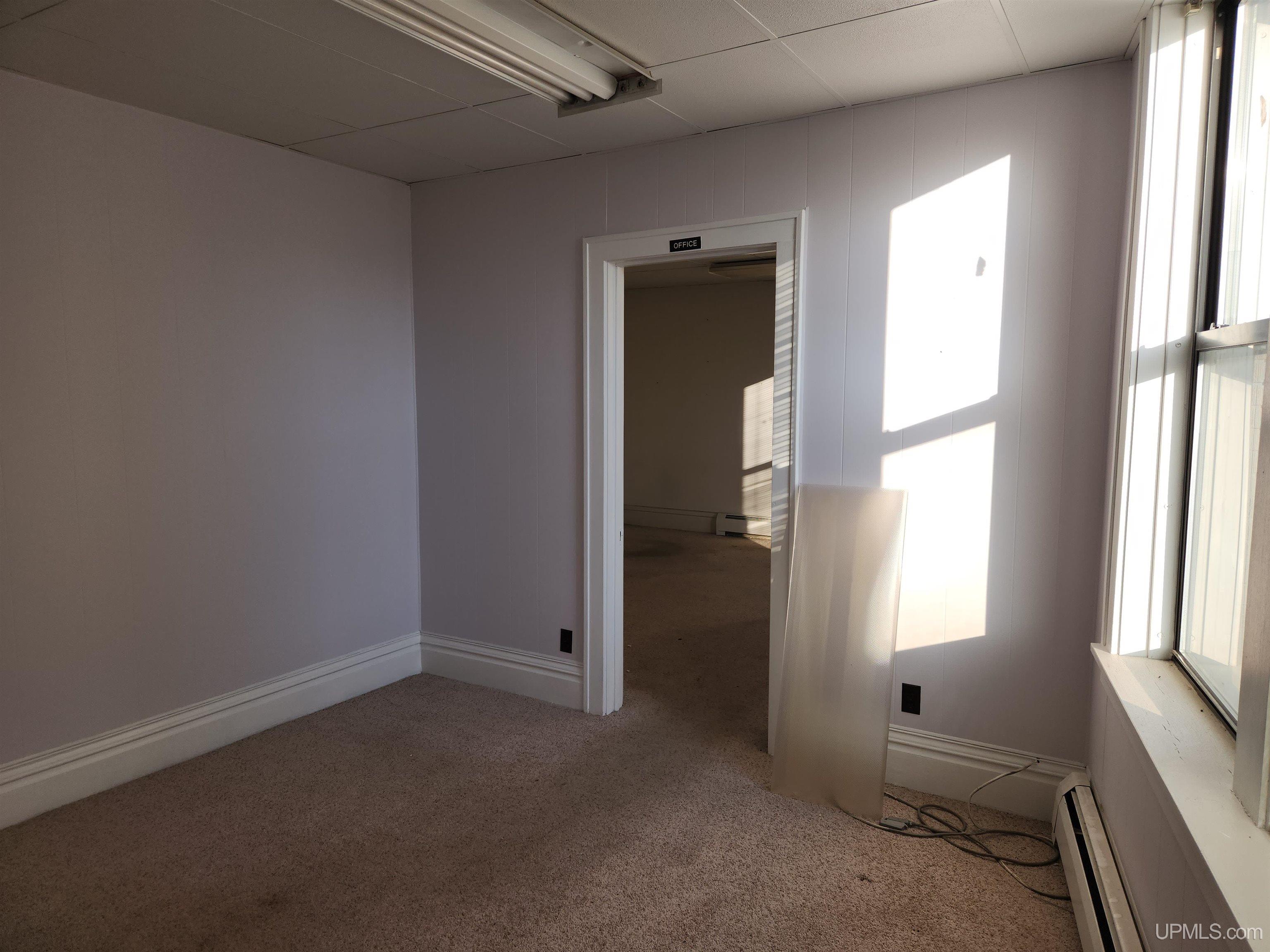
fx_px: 844
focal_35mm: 23
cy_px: 476
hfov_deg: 73.9
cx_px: 635
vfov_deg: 58.9
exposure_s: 1/248
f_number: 1.8
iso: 20
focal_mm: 5.4
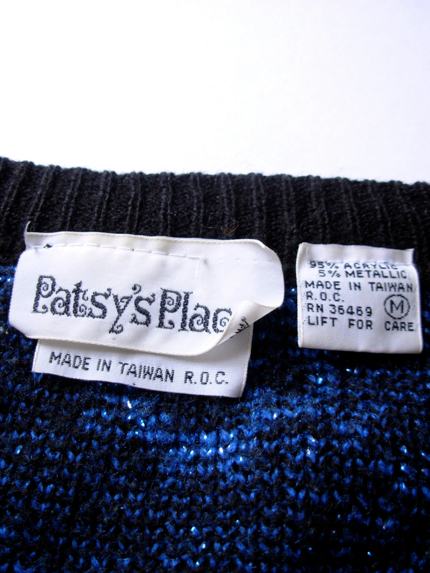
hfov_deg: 37.7
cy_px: 286
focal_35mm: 38
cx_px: 215
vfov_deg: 49.0
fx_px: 629
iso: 50
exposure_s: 1/30.2
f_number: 2.9
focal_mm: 6.3
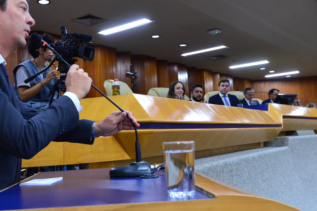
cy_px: 106
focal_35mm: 42
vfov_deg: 31.9
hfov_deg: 46.2
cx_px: 134
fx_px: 370
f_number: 5.6
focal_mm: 32
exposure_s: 1/60
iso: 2500
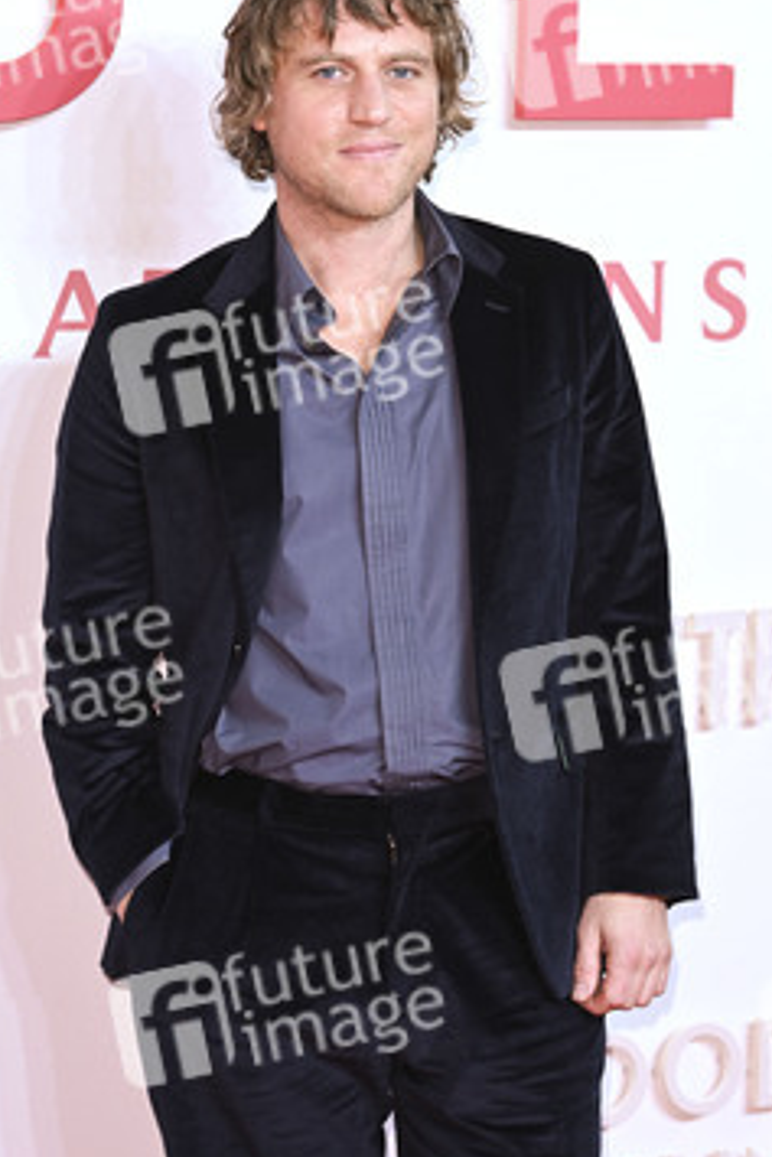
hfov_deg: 8.1
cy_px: 521
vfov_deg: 12.2
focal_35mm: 169
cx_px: 373
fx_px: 5430
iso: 800
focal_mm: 150
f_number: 5.6
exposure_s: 1/200
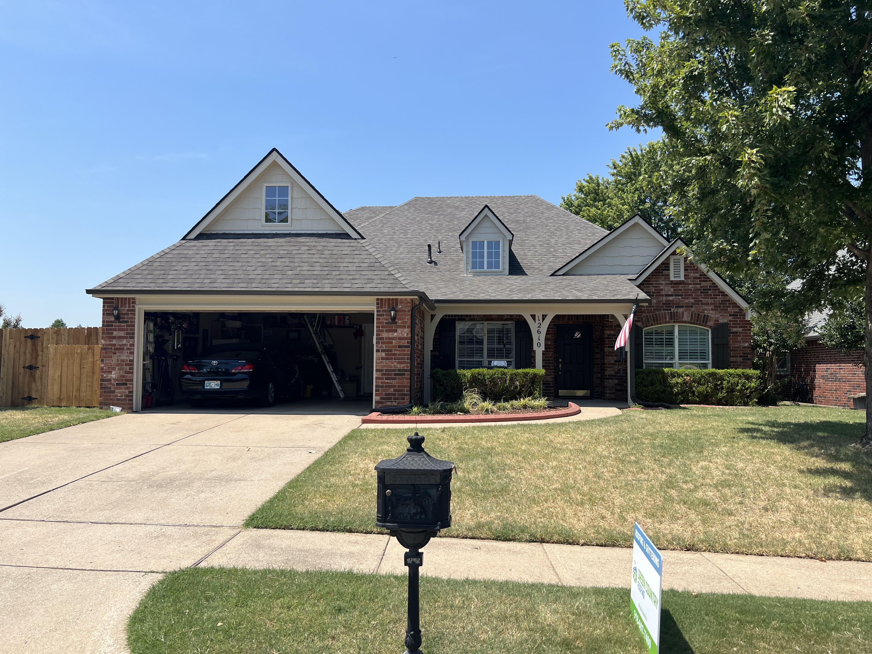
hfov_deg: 67.3
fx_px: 655
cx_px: 436
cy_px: 327
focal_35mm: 26
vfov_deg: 53.1
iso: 50
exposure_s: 1/3704
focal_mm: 5.7
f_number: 1.5
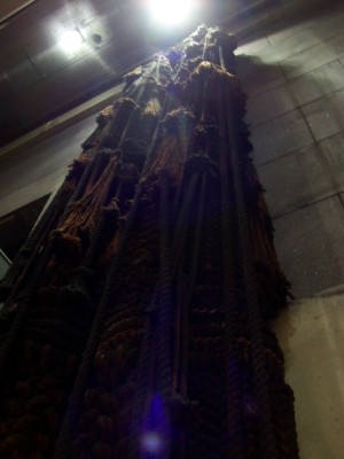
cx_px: 172
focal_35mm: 37
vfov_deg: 50.1
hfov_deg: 38.7
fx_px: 490
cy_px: 230
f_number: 2.8
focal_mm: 5.6
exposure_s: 1/8
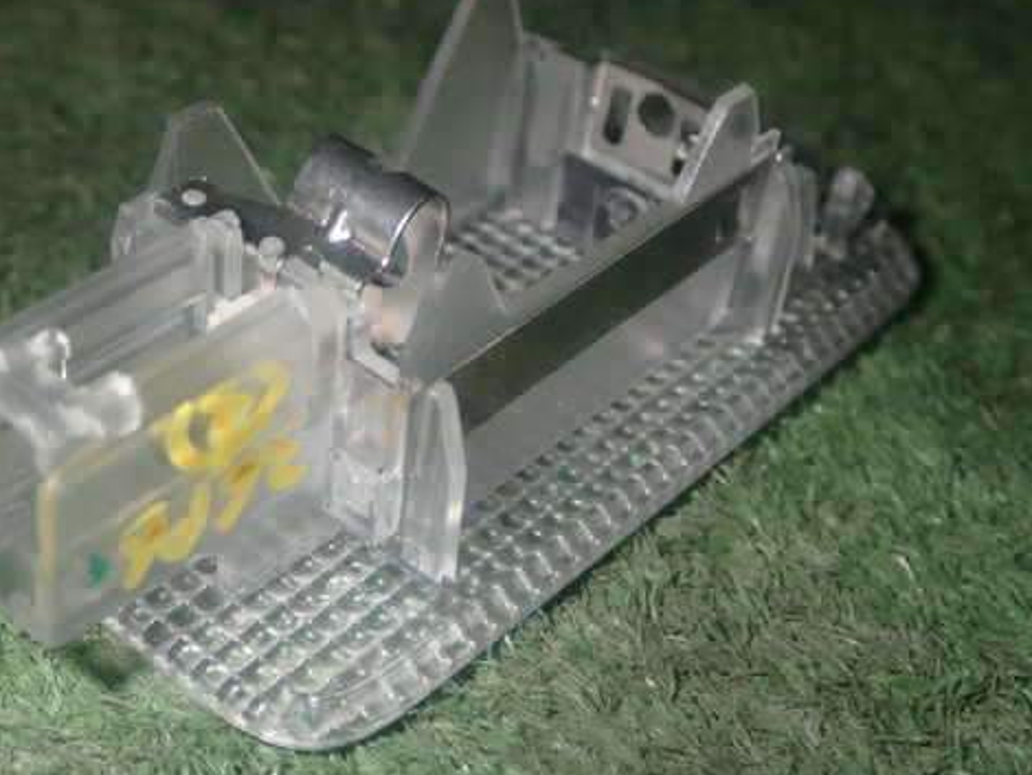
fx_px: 1790
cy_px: 397
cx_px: 408
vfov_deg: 24.4
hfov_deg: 32.1
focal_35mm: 60
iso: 200
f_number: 9
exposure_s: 1/50
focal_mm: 8.4
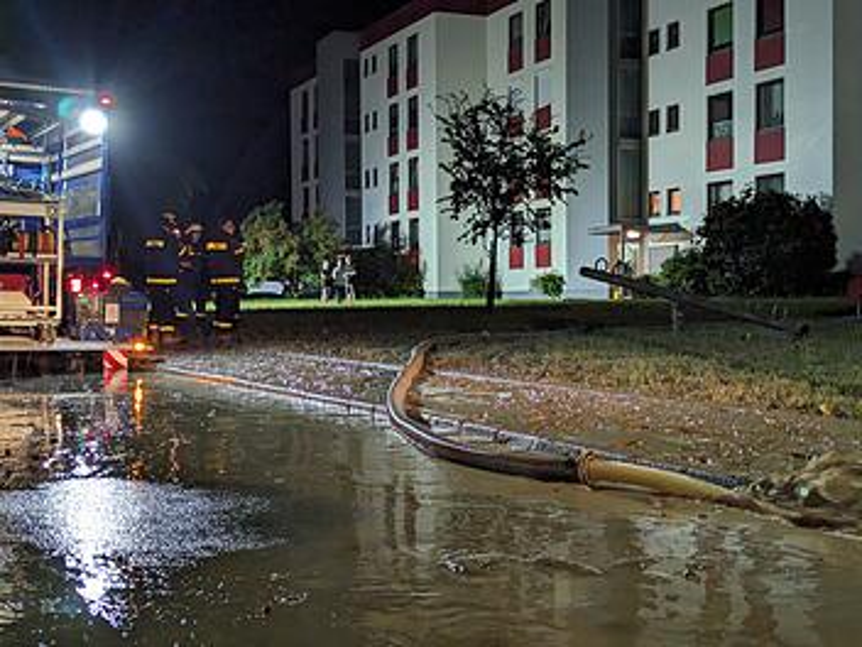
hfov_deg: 39.7
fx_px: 1195
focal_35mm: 48
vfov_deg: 30.3
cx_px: 431
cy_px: 324
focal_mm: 6.81
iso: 466
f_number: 1.85
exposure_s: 1/50
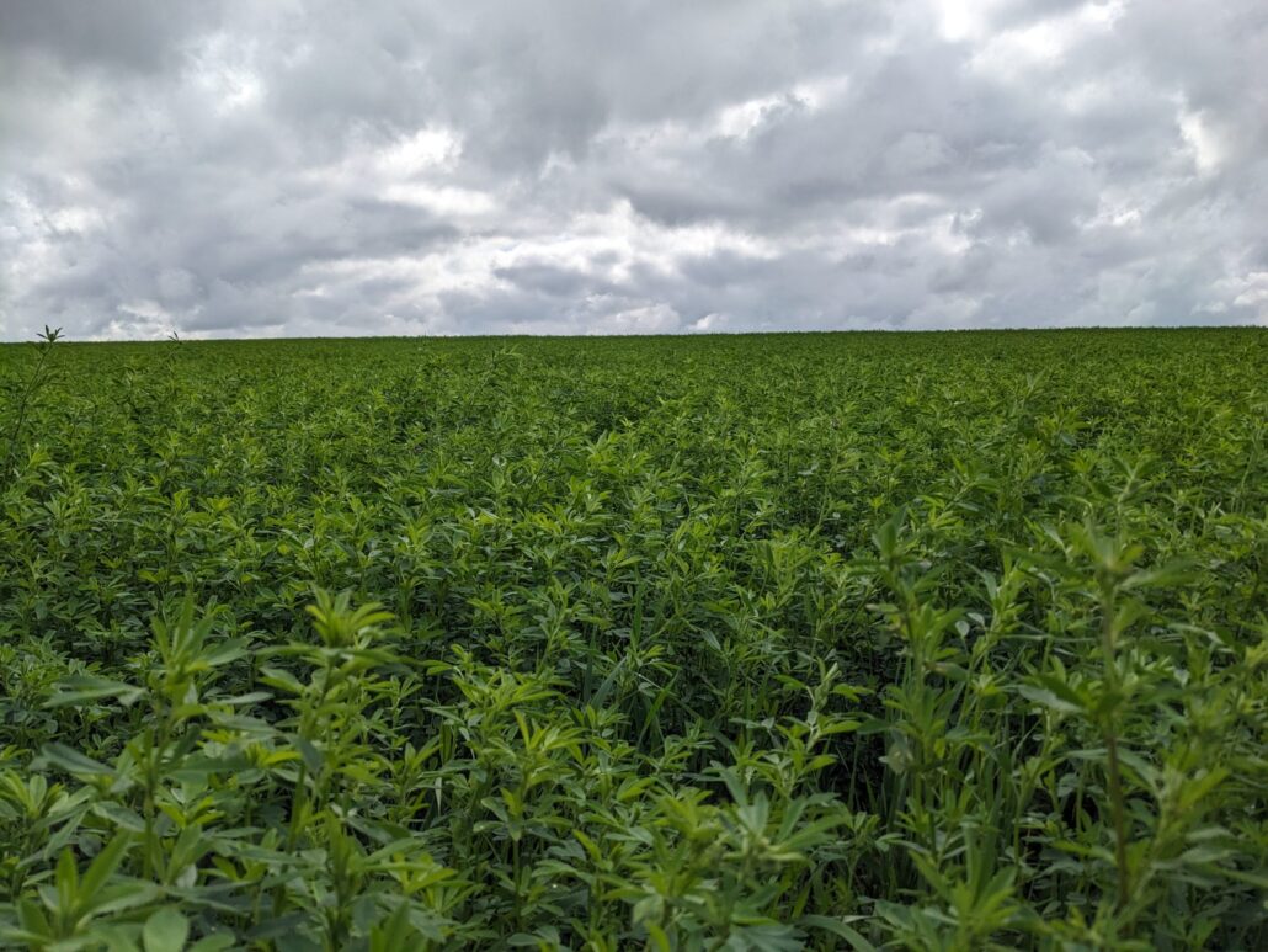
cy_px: 476
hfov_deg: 65.3
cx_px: 634
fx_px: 989
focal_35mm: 27
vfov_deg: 51.4
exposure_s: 1/7812
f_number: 1.73
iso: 71
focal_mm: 4.38
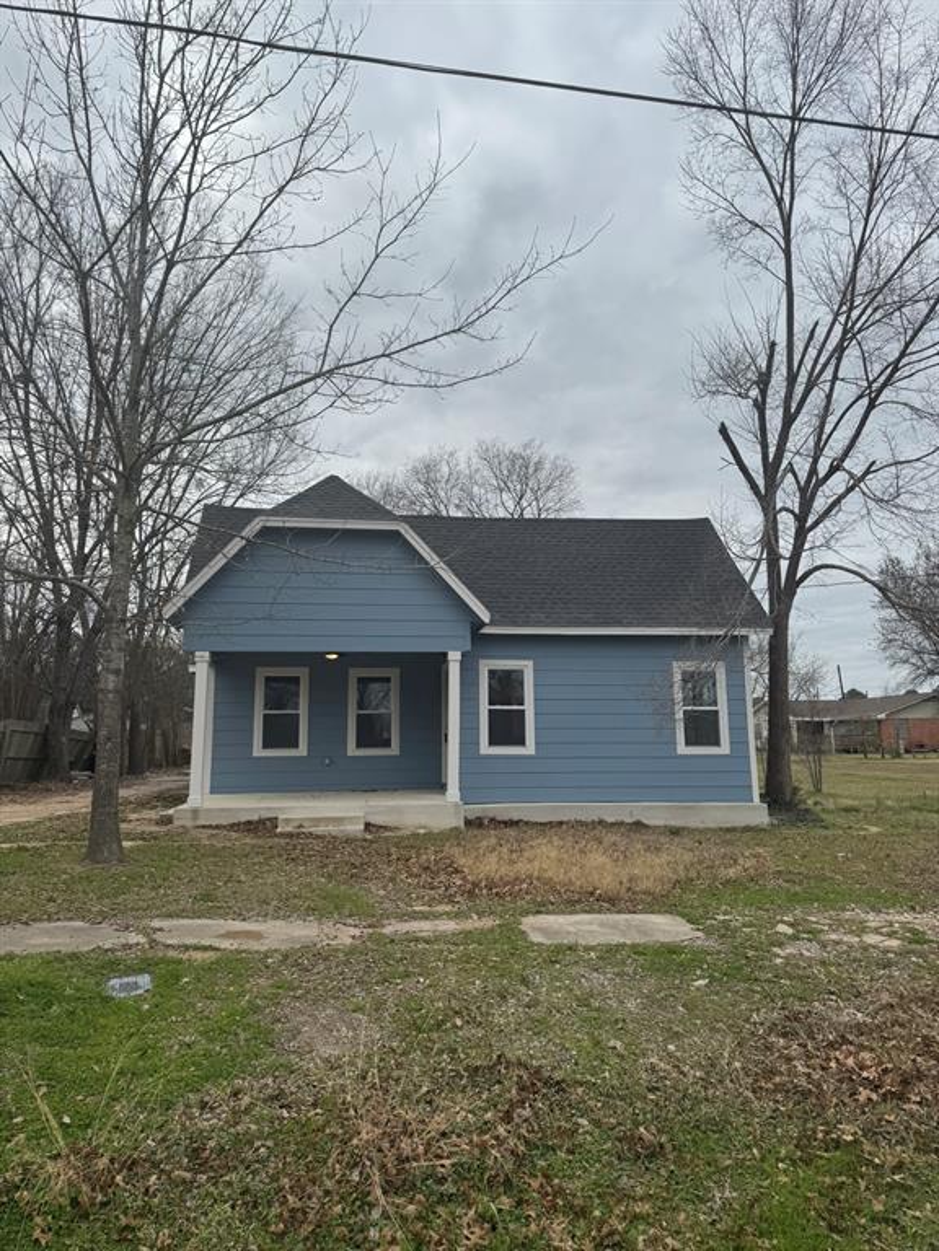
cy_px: 626
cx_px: 470
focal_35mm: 24
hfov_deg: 56.8
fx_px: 868
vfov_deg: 71.6
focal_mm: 6.76
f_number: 1.78
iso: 80
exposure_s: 1/4310
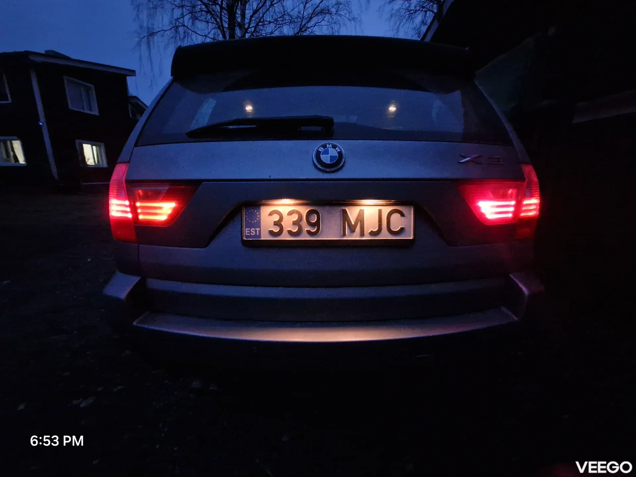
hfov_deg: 106.2
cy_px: 238
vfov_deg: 89.9
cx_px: 318
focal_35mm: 13
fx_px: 239
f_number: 2.2
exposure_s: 1/14
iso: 2500
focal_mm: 2.2
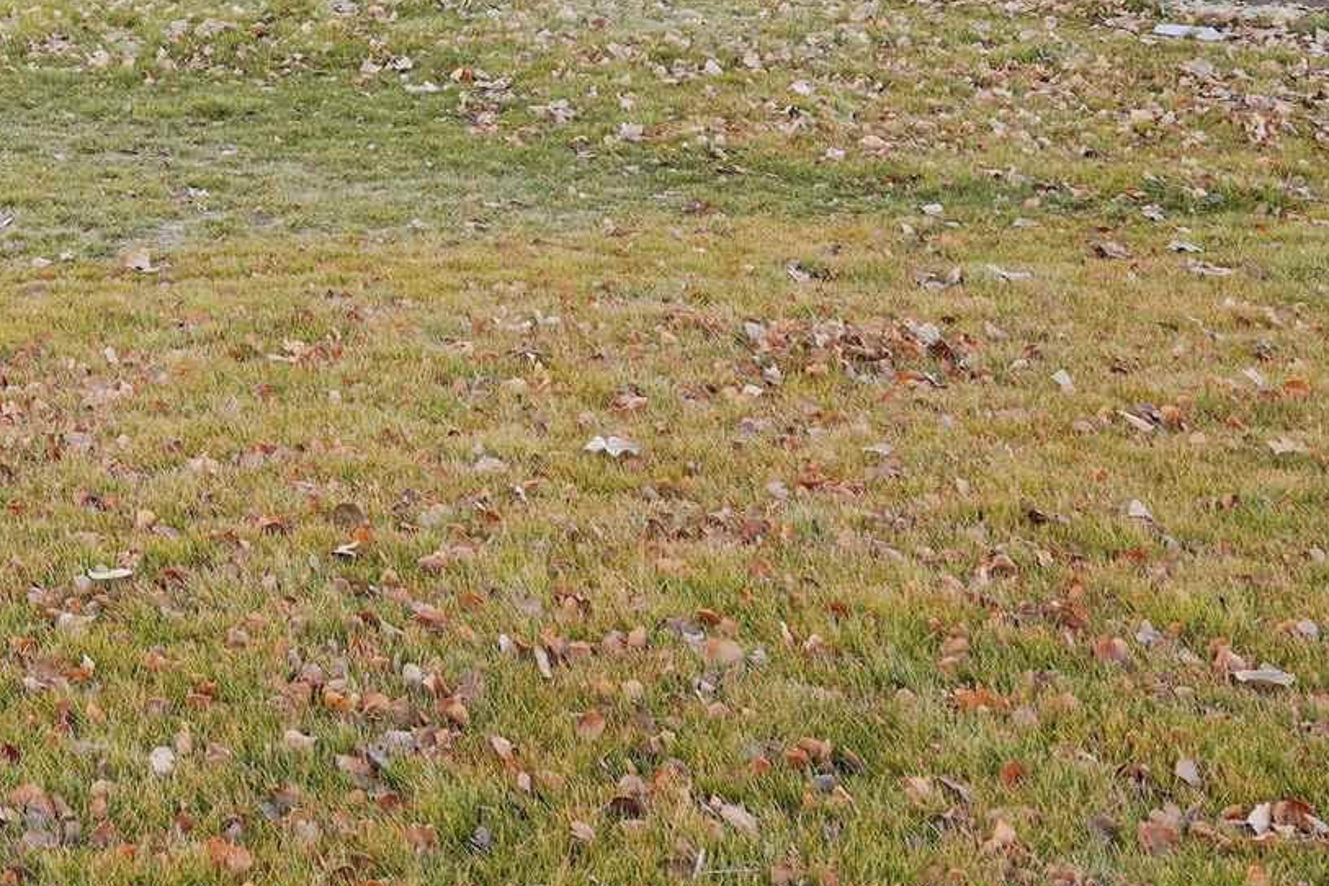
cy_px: -191
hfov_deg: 25.7
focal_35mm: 68
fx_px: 2510
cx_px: -365
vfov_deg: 18.9
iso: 100
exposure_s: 1/160
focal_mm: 18
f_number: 6.3
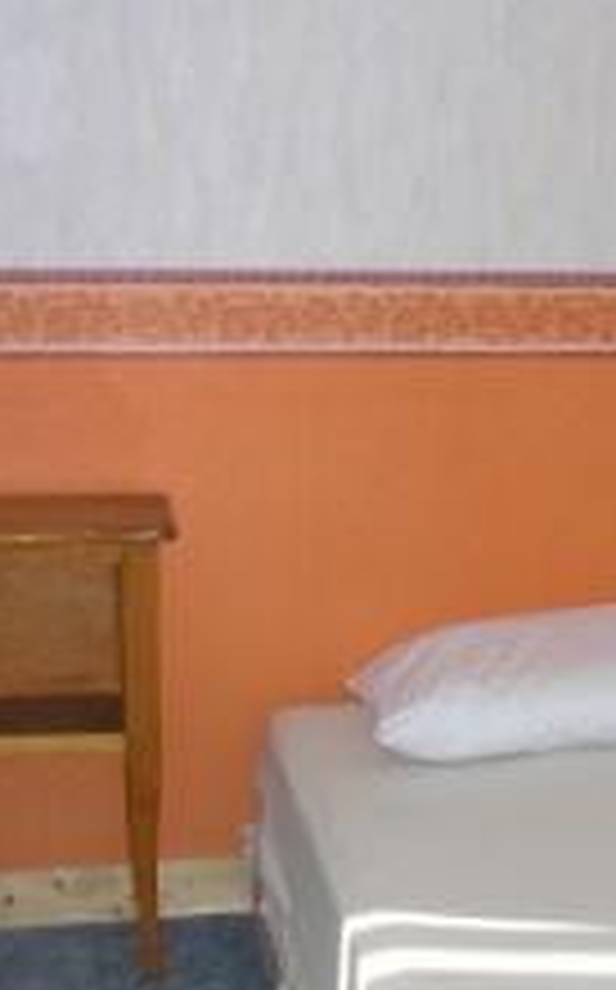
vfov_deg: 25.8
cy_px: 572
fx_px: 2155
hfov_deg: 15.1
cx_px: 913
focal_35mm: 80
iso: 161
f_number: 2.7
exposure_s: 1/60
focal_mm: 5.6
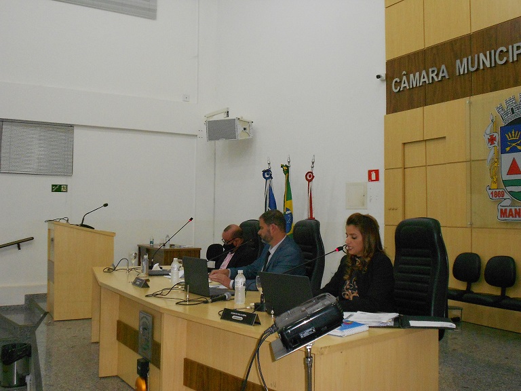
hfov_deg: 50.1
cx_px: 260
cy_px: 196
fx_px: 557
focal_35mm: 37
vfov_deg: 38.7
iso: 500
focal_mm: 6.7
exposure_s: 1/30
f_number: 3.9
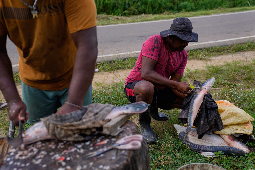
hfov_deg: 50.7
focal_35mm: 38
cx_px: 128
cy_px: 85
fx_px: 269
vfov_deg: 35.1
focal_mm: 38
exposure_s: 1/800
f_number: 2.8
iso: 125
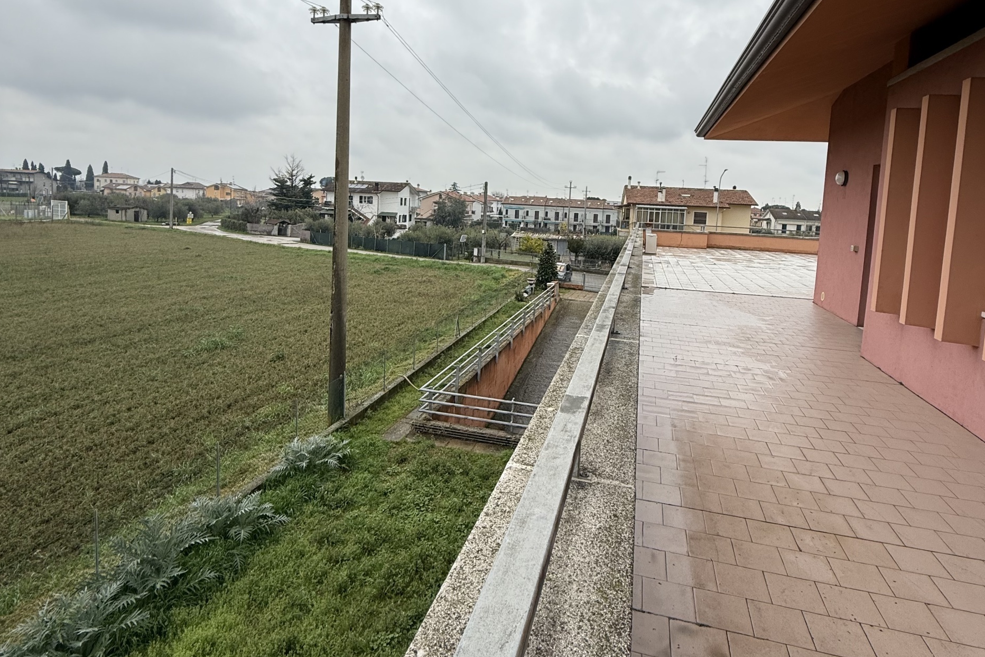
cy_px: 244
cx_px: 501
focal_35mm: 20
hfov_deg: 84.0
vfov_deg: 61.1
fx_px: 547
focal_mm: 2.22
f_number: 2.2
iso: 50
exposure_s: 1/644
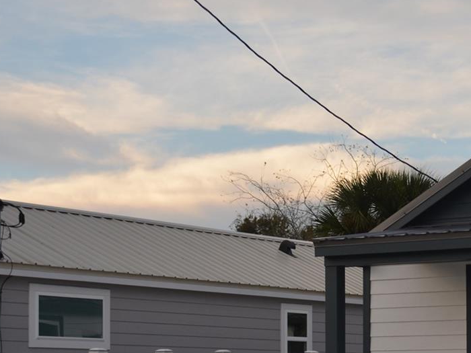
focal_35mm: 112
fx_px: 1524
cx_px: 442
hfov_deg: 17.3
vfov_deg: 13.1
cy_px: 344
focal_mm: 34
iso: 200
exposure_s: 1/125
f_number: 5
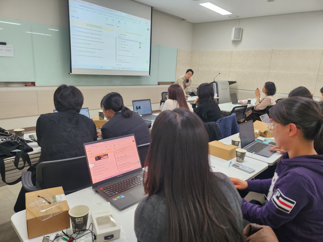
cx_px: 162
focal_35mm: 24
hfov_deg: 71.6
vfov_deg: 56.8
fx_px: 224
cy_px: 121
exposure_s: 1/180
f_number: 1.8
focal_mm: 5
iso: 250
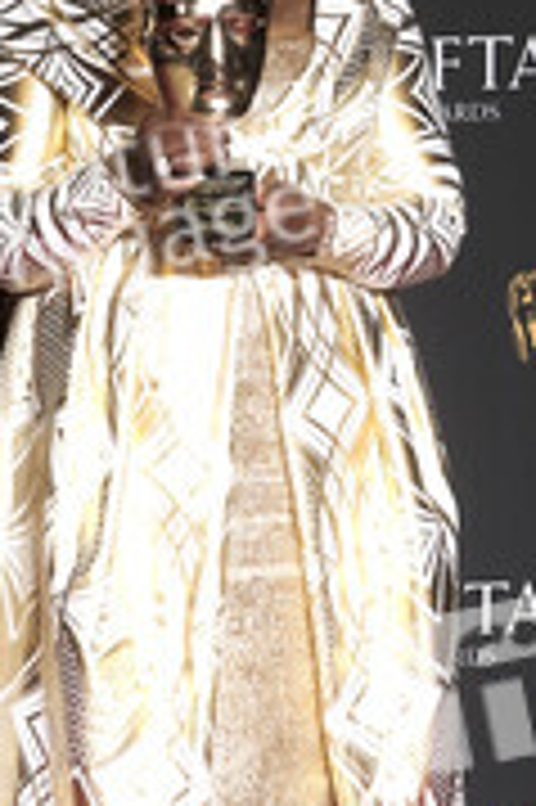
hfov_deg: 5.7
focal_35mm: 239
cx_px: 216
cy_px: 441
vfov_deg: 8.6
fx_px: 5348
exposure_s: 1/200
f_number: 3.6
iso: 1600
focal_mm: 71.5
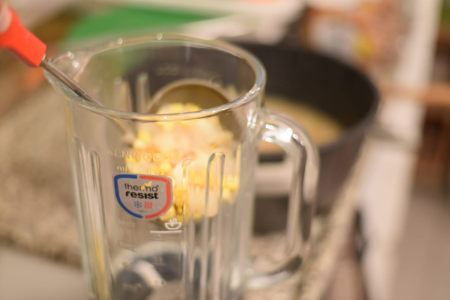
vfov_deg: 27.0
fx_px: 625
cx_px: 225
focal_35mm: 50
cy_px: 150
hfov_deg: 39.6
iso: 1400
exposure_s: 1/60
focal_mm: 50
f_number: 1.8
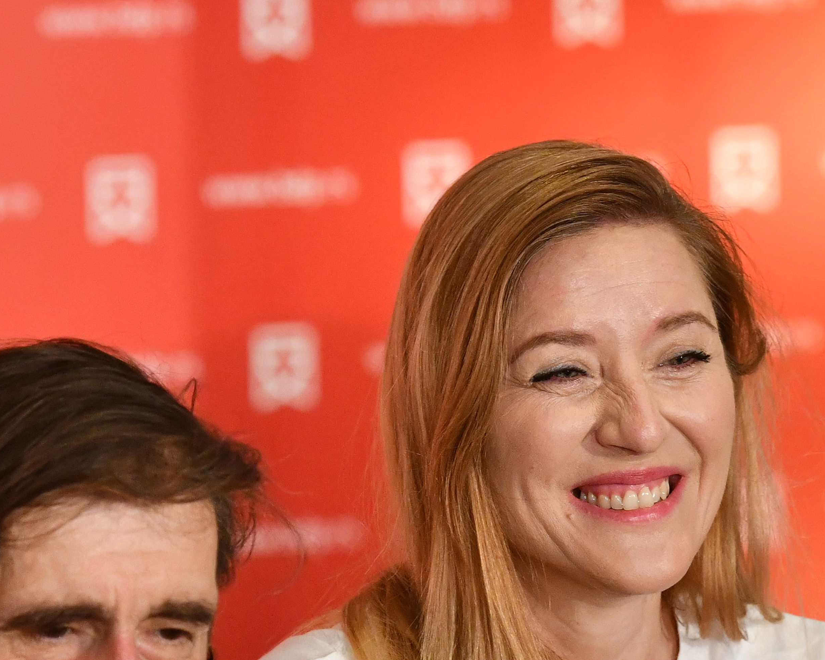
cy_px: 691
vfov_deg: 3.8
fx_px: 9864
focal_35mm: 404
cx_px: 628
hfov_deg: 4.8
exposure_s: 1/320
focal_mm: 170
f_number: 4
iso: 2000
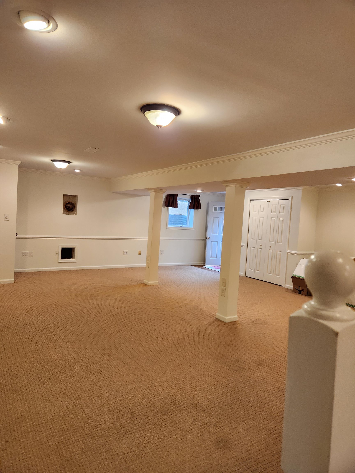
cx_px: 178
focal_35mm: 23
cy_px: 236
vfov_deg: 73.9
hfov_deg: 58.9
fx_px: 314
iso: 200
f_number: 1.8
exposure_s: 1/120
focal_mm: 5.4
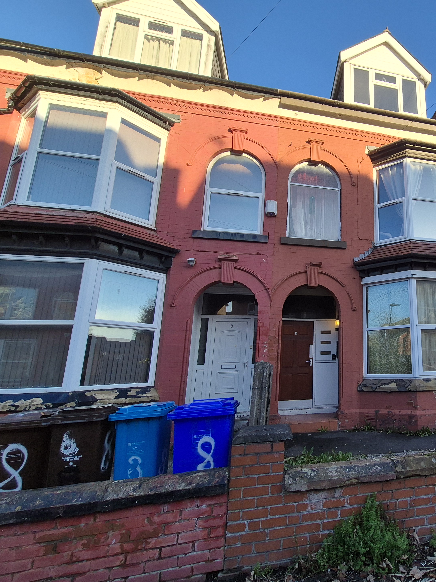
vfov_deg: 87.7
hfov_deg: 63.2
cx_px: 369
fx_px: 302
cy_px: 286
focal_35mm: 18
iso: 50
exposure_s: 1/814
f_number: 2.2
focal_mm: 2.2
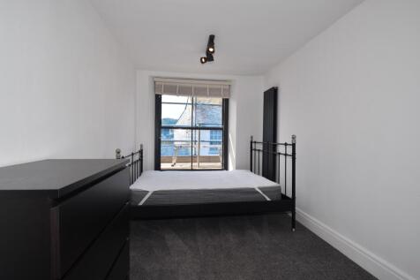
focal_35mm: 18
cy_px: 140
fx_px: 210
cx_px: 210
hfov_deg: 90.0
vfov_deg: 67.3
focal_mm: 12
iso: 100
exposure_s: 1/200
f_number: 5.6
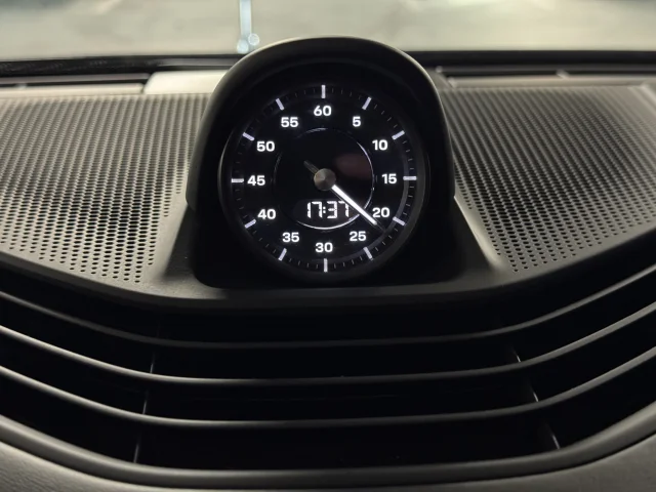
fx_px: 910
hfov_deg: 39.7
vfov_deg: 30.3
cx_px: 328
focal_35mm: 48
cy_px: 246
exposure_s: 1/19
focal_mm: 6.76
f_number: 1.78
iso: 800
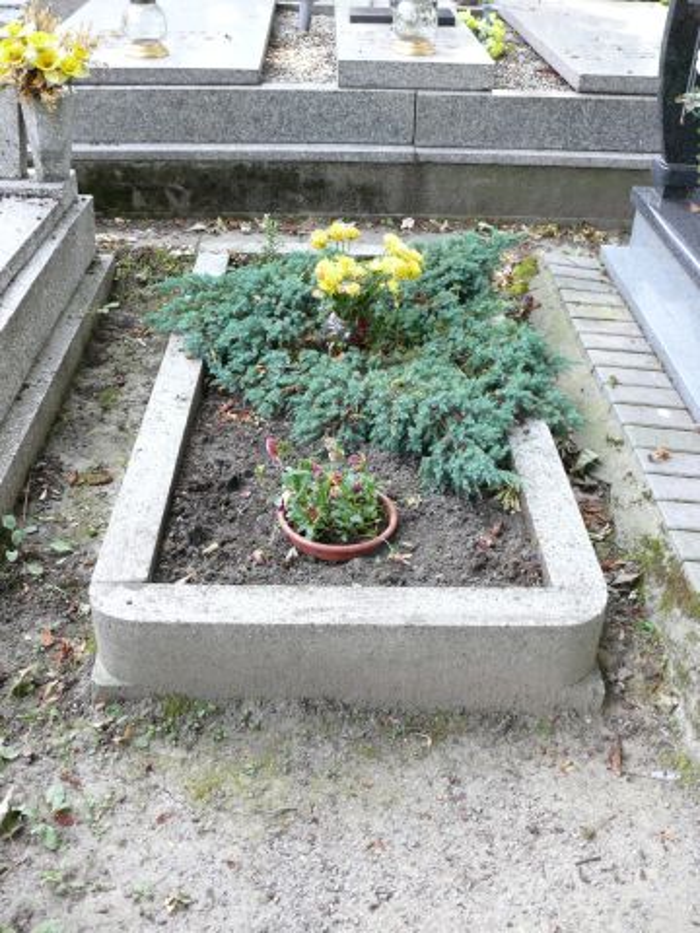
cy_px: 466
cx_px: 350
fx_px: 944
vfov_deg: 52.6
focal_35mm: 35
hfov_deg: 40.7
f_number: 2.8
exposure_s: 1/100
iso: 100
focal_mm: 7.4
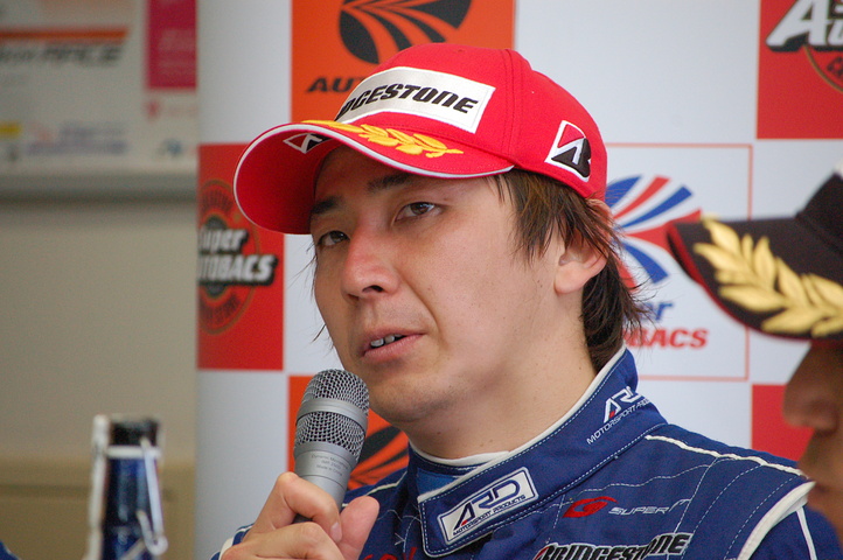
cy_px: 280
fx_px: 5790
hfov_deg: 8.3
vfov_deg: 5.5
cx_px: 422
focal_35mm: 248
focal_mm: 165
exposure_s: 1/125
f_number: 6.7
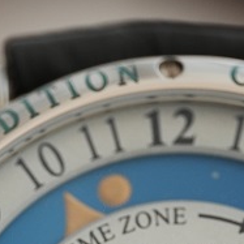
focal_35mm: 335
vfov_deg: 5.2
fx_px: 2672
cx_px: 81
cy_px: 429
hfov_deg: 5.2
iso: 640
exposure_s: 1/250
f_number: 2.8
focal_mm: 105
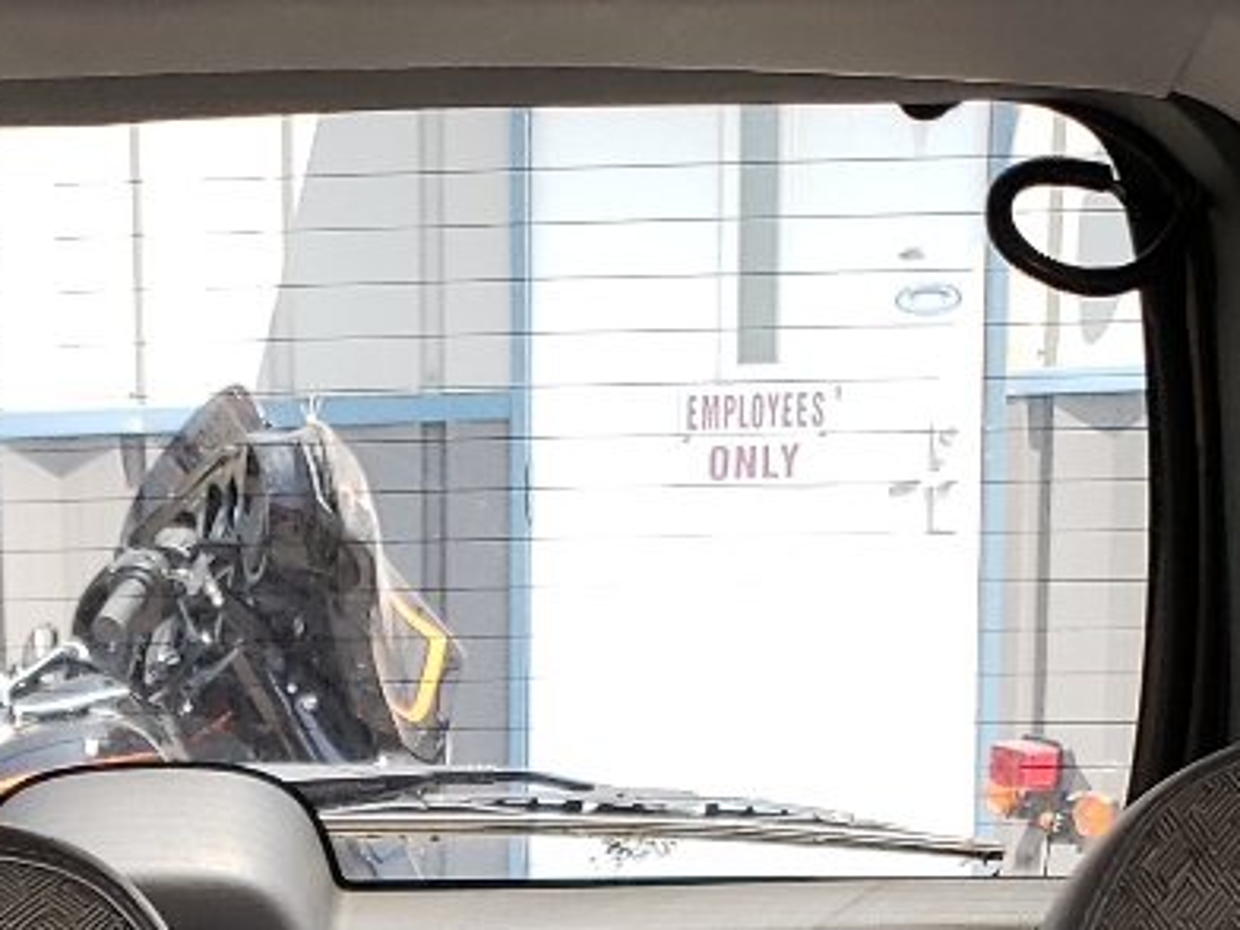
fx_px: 3797
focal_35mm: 106
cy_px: 1670
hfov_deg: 18.2
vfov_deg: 12.7
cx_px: 104
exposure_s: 1/120
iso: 63
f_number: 1.5
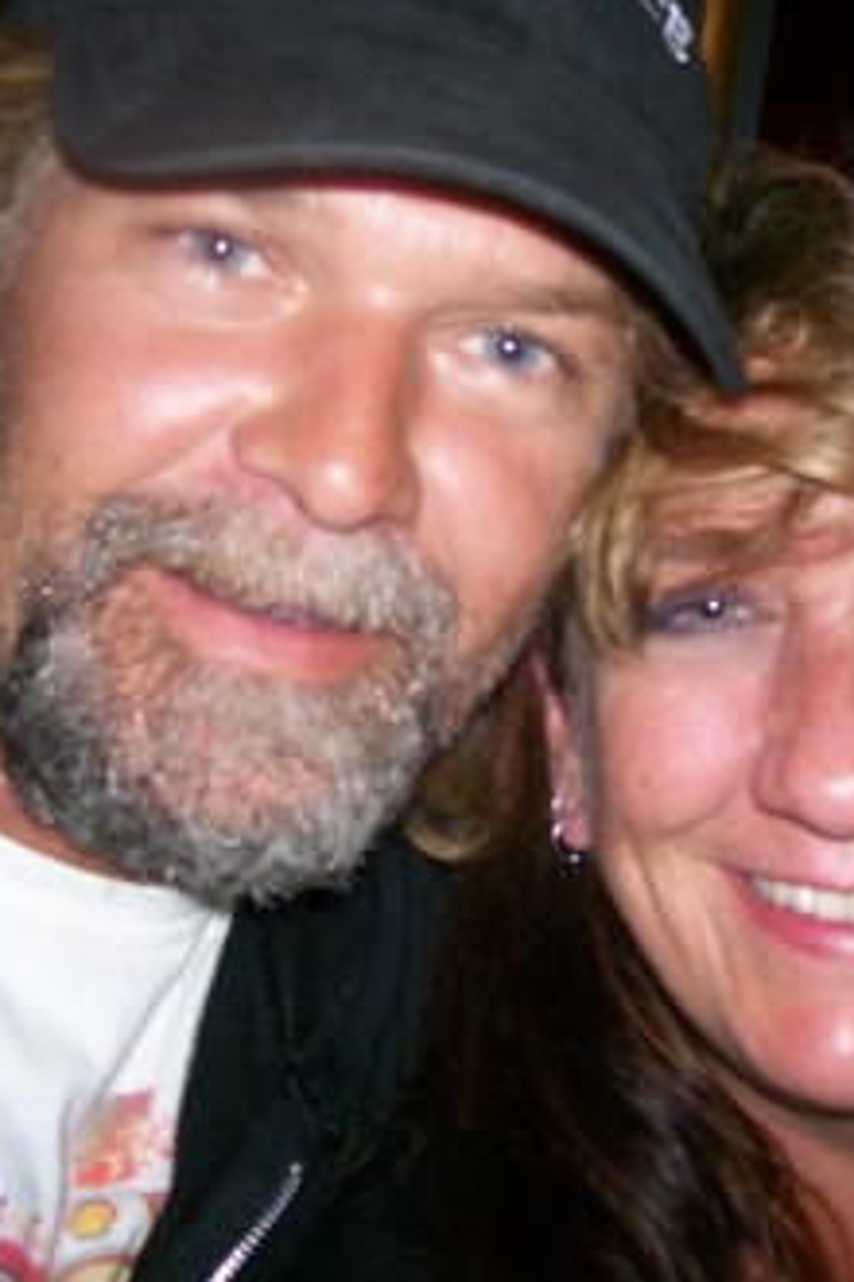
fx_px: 1815
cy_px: 635
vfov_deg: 38.9
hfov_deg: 26.4
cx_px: 524
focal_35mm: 51
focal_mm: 6
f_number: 2.7
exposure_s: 1/64
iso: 140
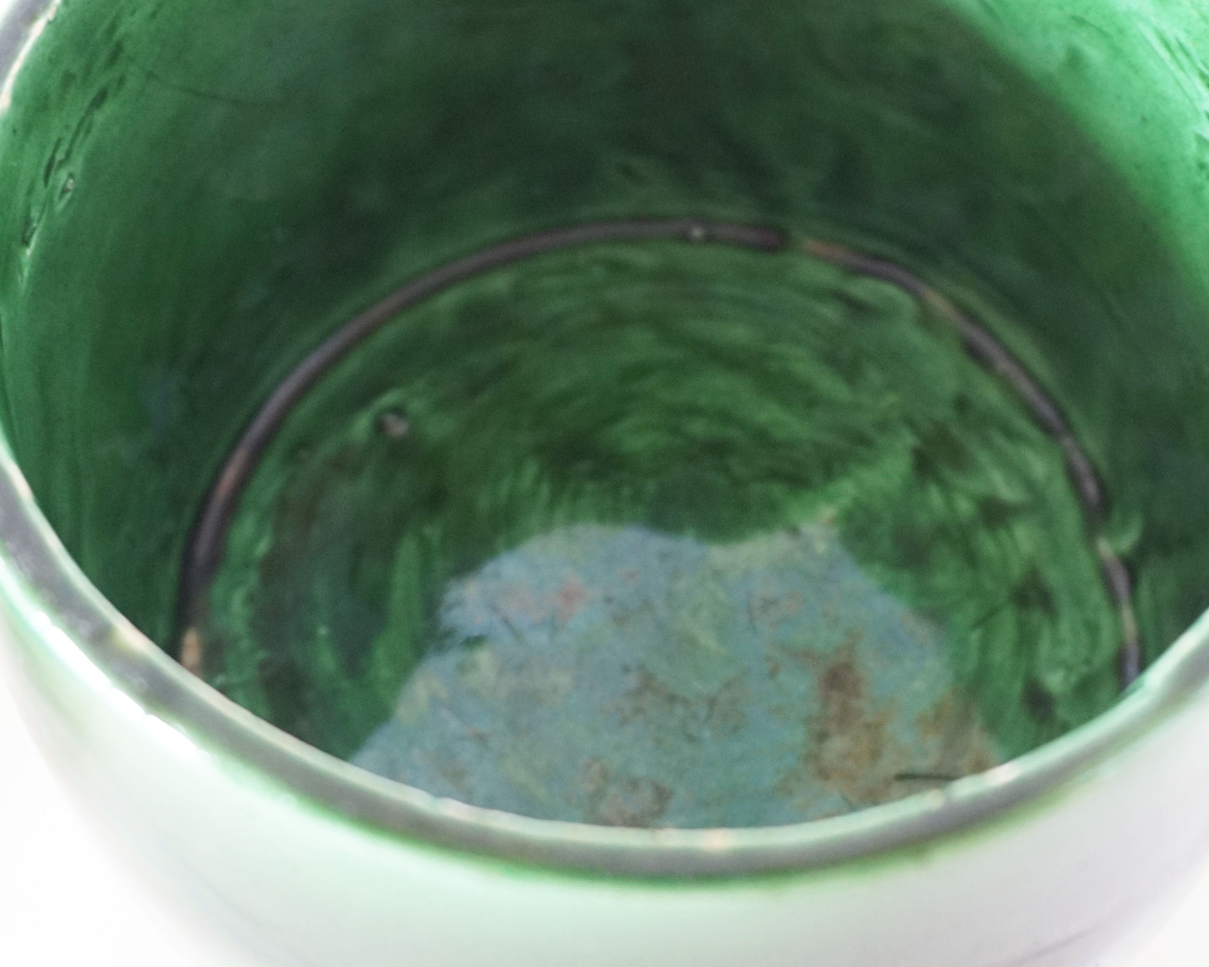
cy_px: 361
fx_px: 2072
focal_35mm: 58
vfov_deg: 26.2
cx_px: 699
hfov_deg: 32.5
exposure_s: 1/60
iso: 1000
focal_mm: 21
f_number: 4
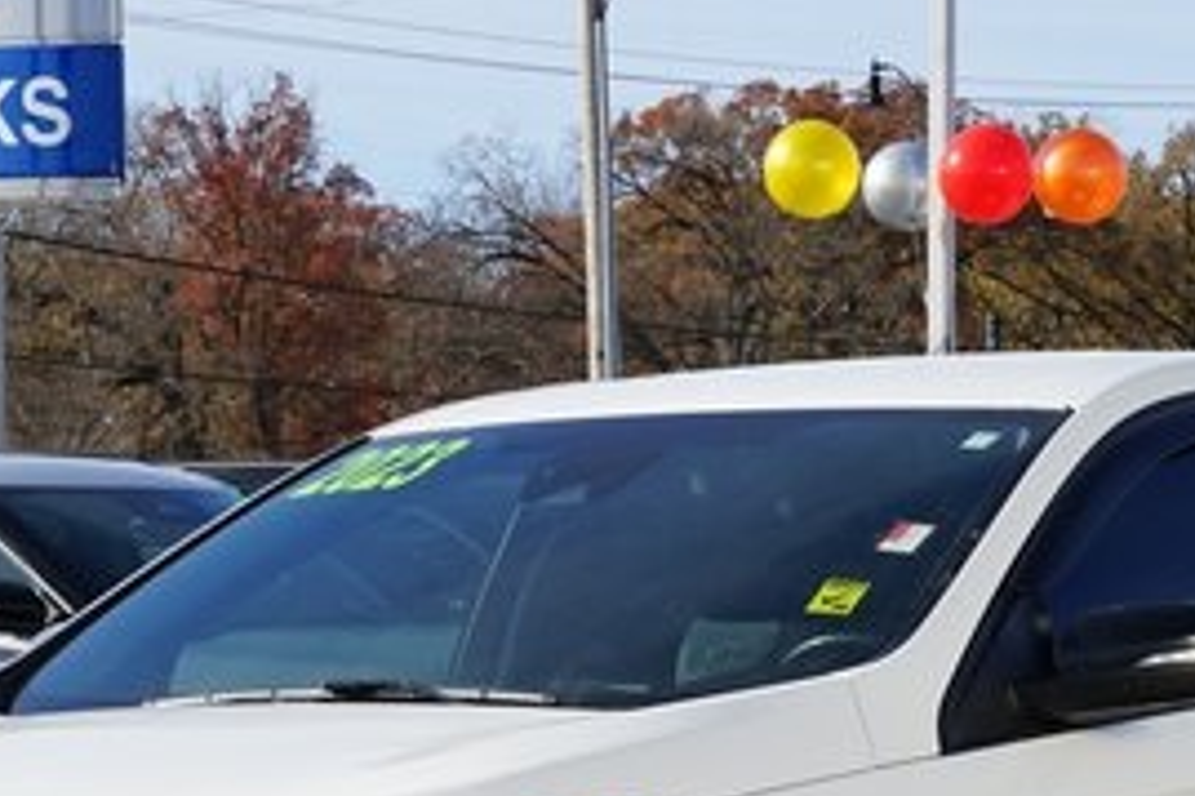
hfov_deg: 11.4
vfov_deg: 7.5
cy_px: 874
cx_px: 662
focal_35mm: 181
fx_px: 6004
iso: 100
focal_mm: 76
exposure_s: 1/100
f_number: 14
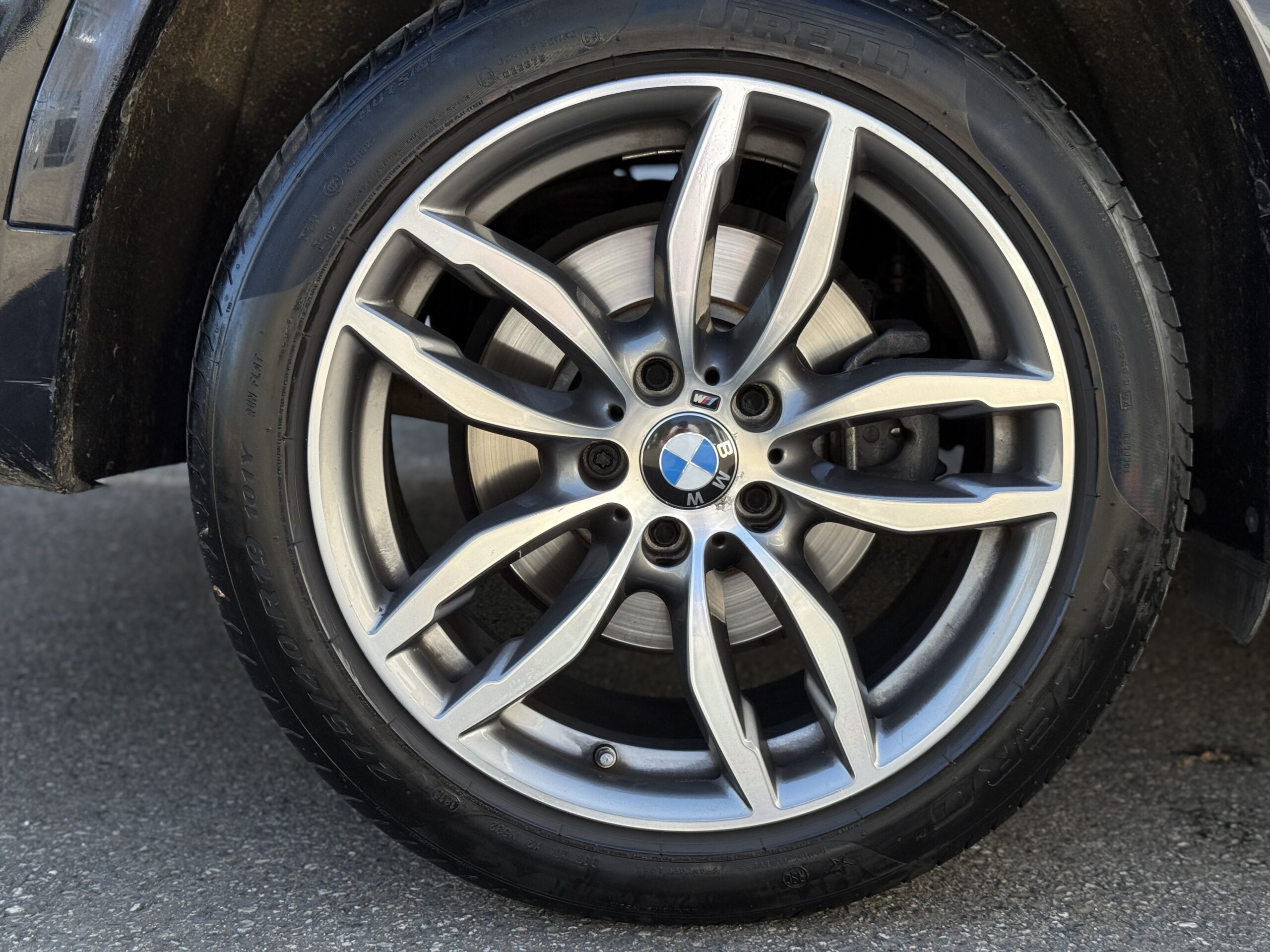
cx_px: 635
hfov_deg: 39.7
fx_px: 1761
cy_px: 476
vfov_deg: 30.3
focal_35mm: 48
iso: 64
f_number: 1.78
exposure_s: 1/865
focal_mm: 6.76
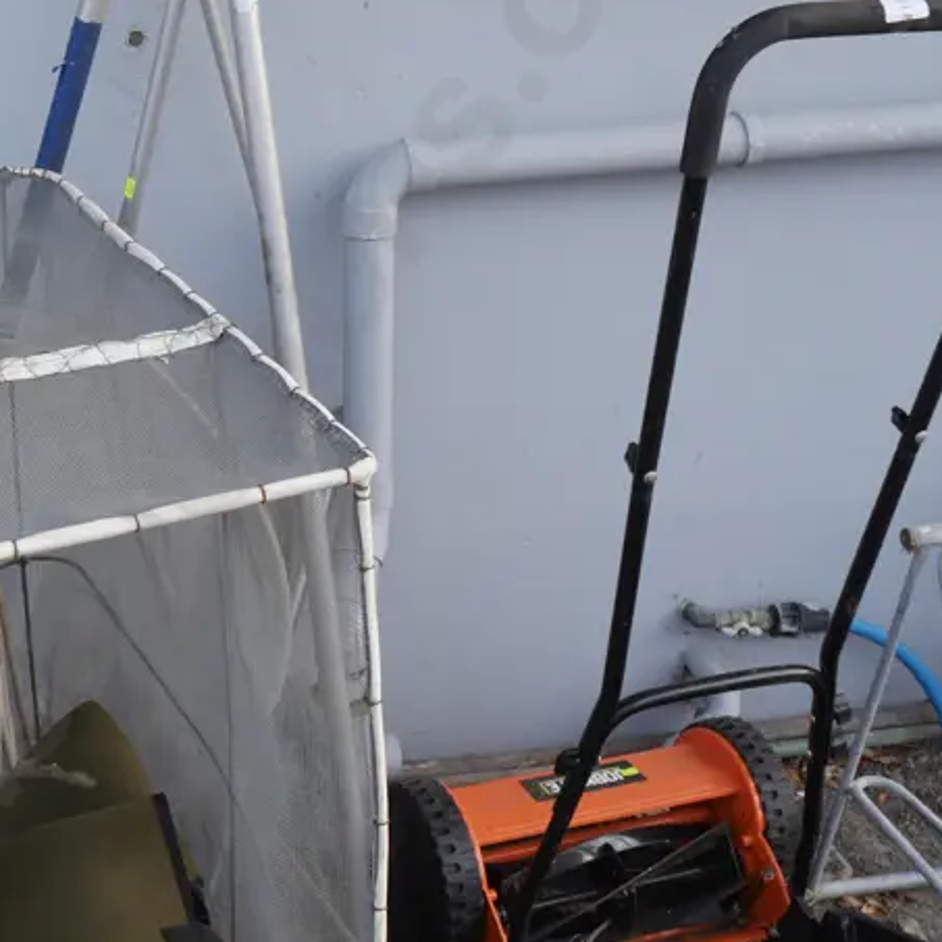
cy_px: 539
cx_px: 151
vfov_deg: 30.5
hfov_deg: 29.6
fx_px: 1724
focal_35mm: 56
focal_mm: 14
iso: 200
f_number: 4.5
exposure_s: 1/160
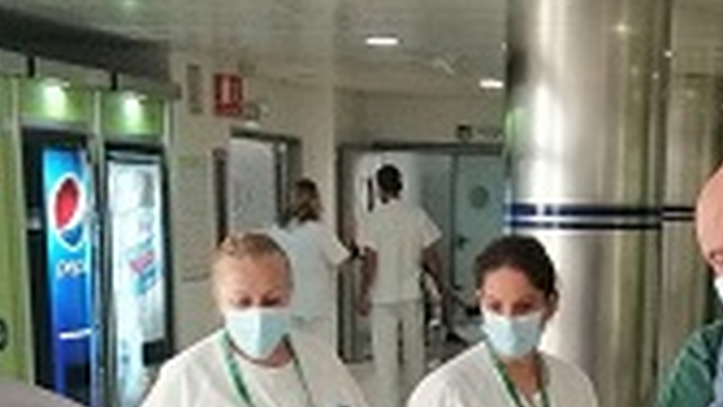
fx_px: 1553
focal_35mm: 81
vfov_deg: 14.1
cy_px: 585
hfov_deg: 25.5
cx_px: 639
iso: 400
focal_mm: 3.95
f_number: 1.8
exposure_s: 1/100
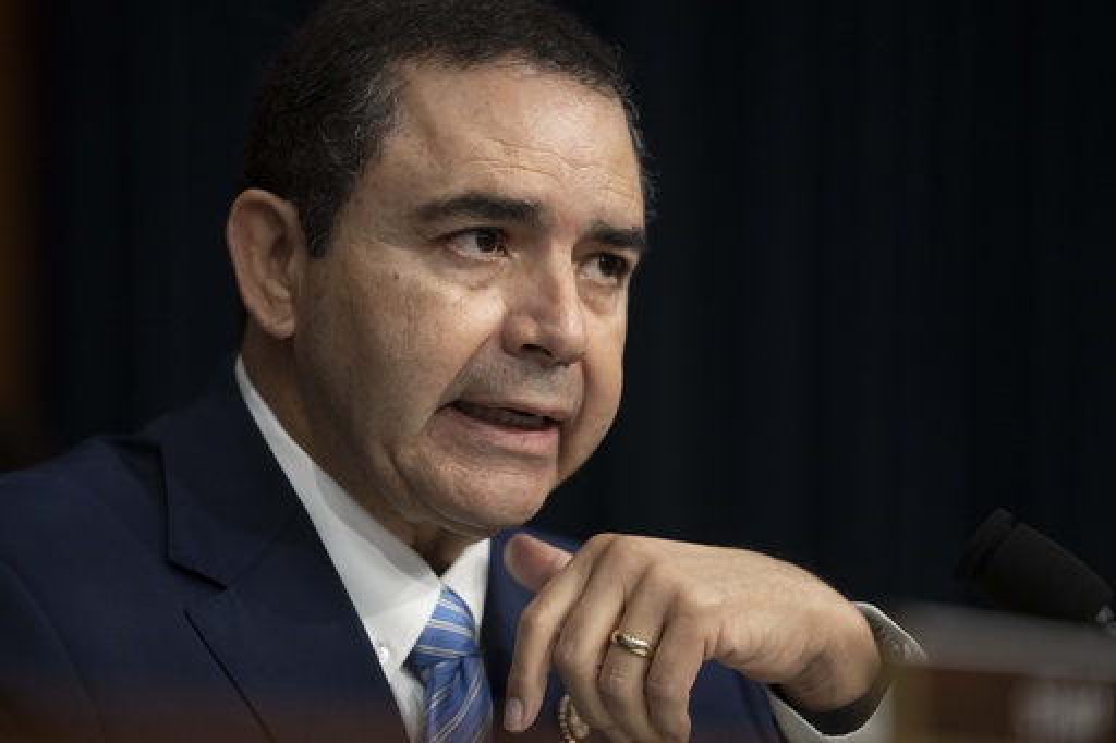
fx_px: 6198
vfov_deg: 6.9
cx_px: 558
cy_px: 372
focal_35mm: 200
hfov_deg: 10.3
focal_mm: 200
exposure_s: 1/500
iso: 5000
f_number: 2.8
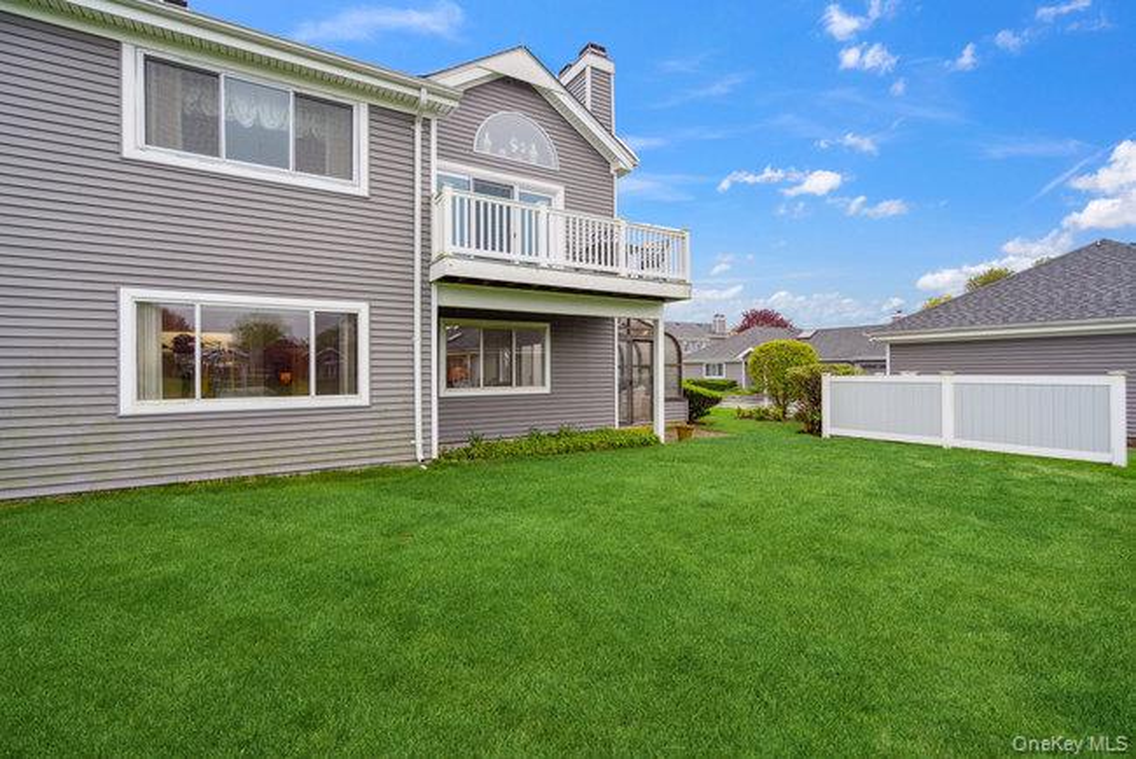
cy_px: 380
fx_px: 505
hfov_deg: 96.7
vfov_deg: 73.8
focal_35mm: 16
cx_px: 568
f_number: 5.6
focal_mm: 16
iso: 400
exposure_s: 1/200
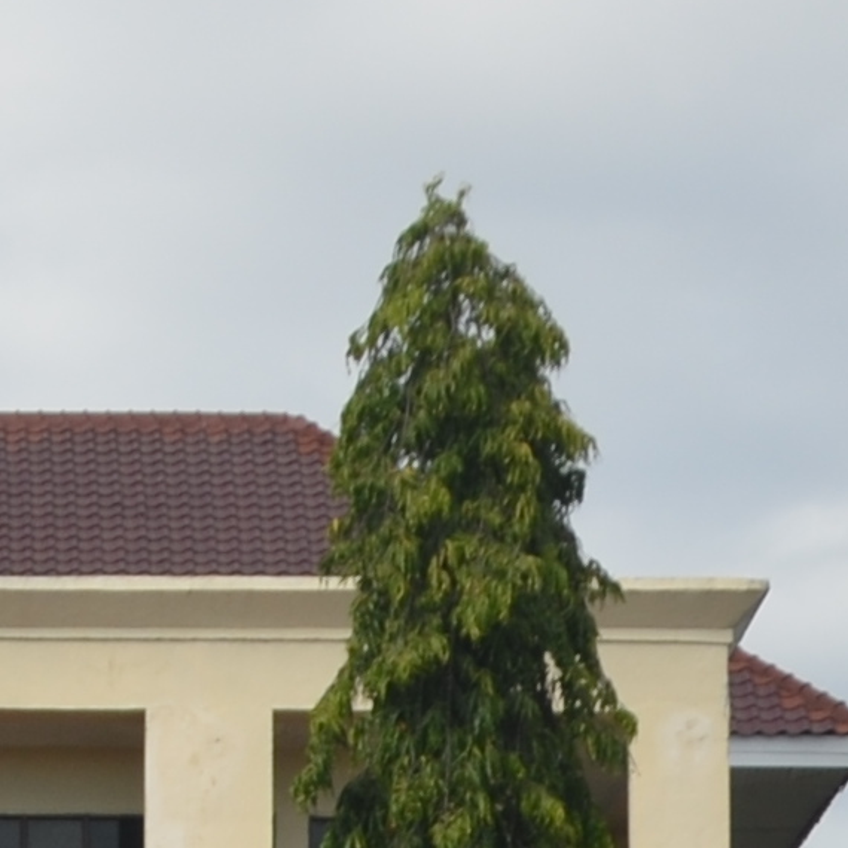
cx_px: -1083
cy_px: 1431
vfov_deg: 7.1
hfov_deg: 6.9
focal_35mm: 242
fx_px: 6707
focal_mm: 22
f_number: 7.1
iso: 100
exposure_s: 1/250
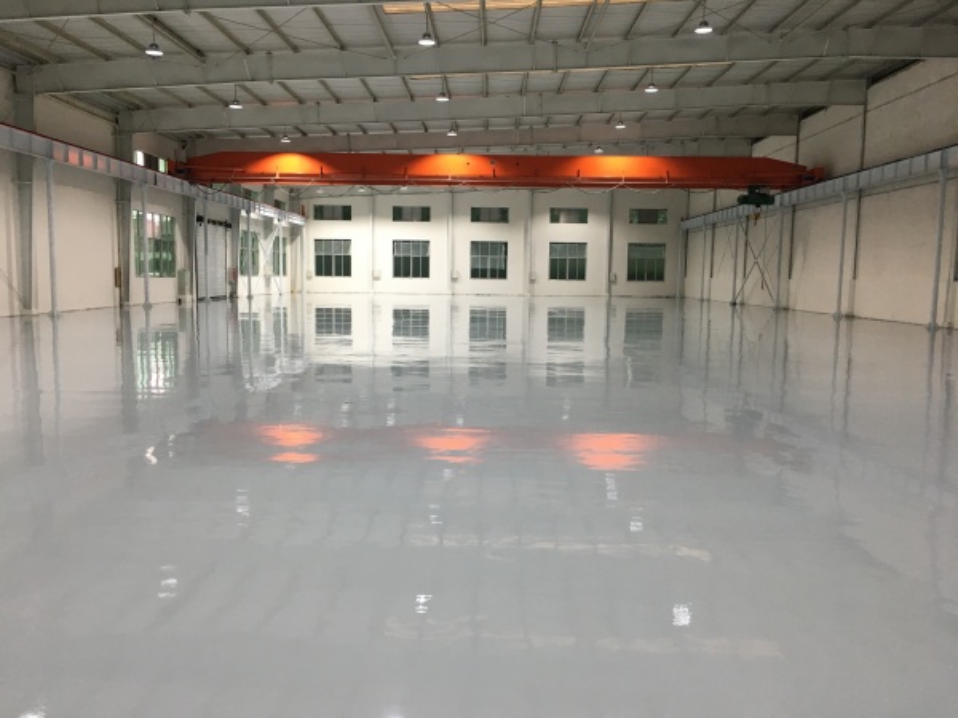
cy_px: 359
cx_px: 479
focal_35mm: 29
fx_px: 803
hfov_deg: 61.7
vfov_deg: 48.2
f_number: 2.2
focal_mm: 4.15
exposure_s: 1/33
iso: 100
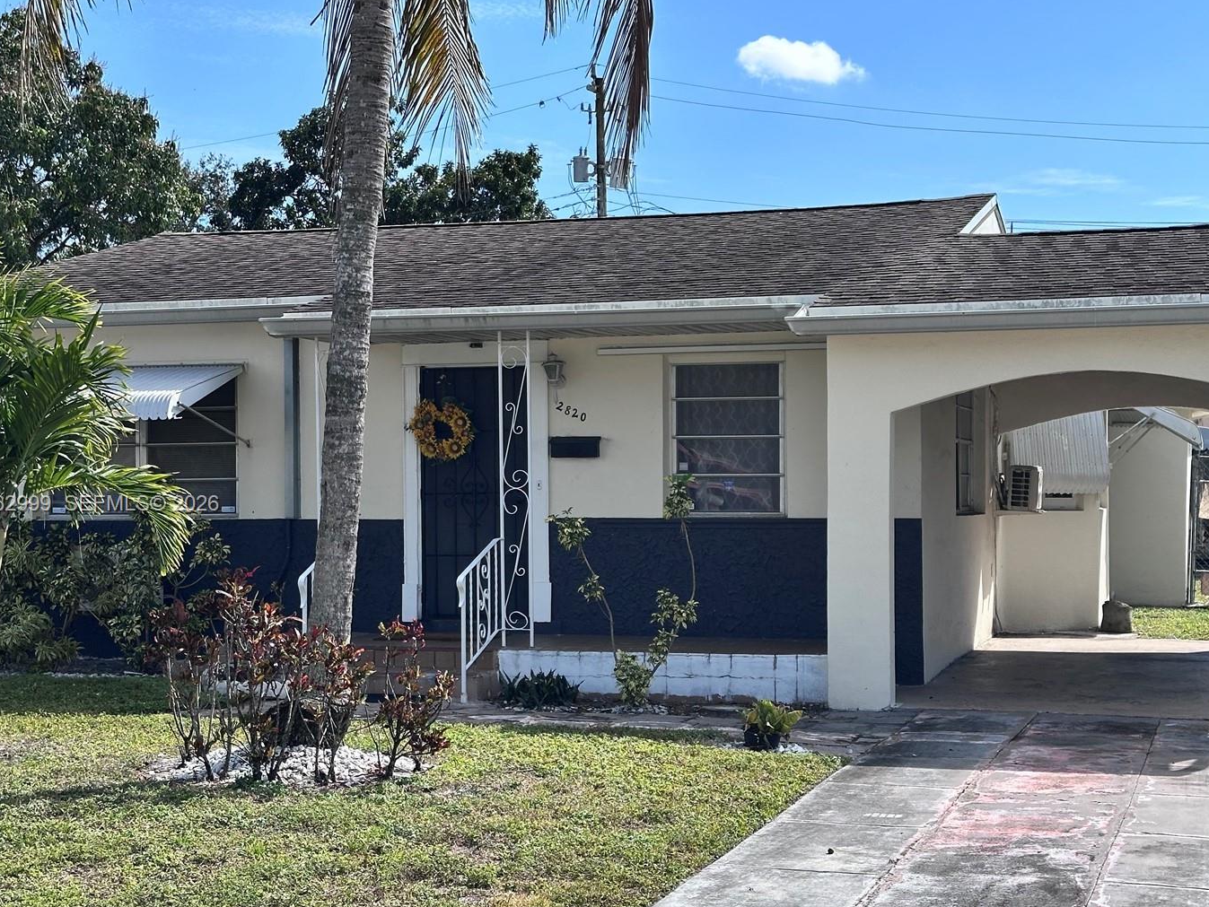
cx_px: 658
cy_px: 505
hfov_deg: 33.8
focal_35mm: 57
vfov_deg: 25.7
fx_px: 1991
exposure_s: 1/3472
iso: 64
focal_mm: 6.86
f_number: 1.78
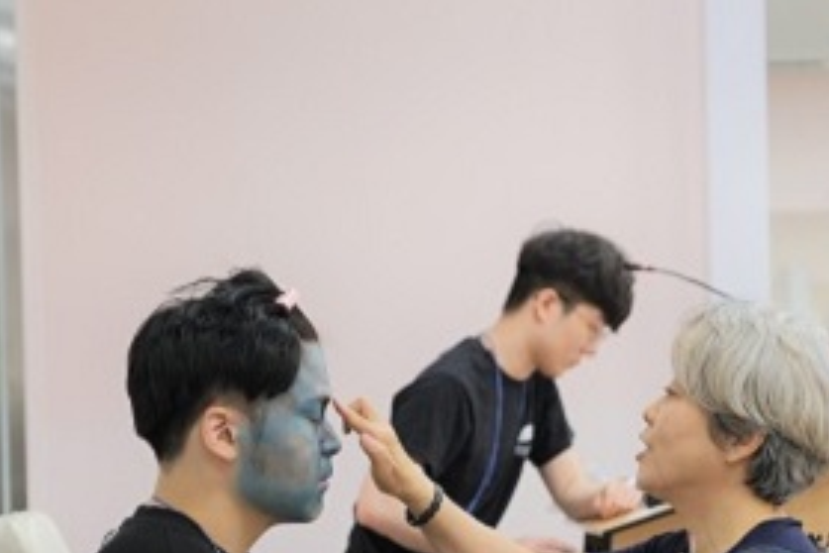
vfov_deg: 10.2
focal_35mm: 134
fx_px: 3085
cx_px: 487
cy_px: 413
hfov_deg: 15.3
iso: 500
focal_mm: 55
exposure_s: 1/80
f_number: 2.8
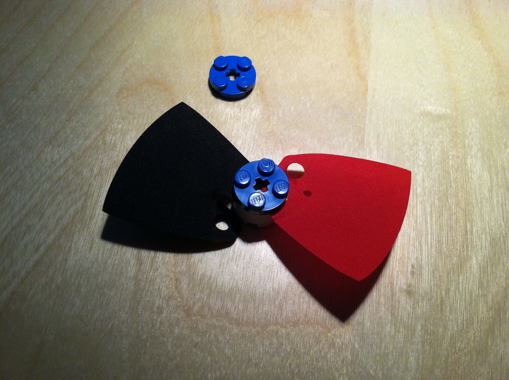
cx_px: 254
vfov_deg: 40.6
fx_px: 514
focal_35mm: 35
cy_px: 190
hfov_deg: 52.7
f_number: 2.8
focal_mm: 3.85
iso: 80
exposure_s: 1/60
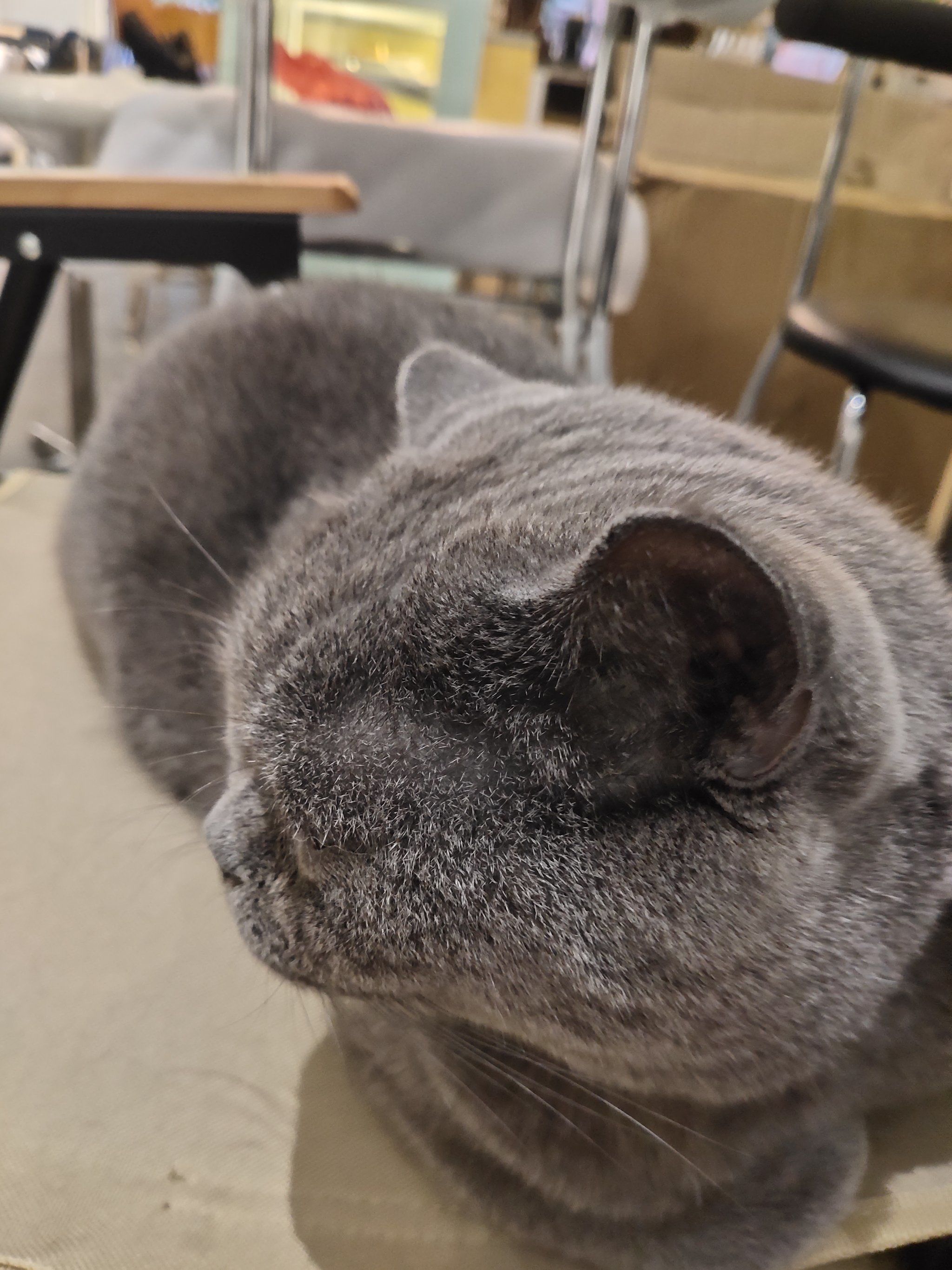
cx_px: 476
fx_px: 990
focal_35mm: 27
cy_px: 635
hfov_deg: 51.4
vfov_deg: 65.3
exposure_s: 1/50
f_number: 1.78
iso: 1348
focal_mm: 4.05
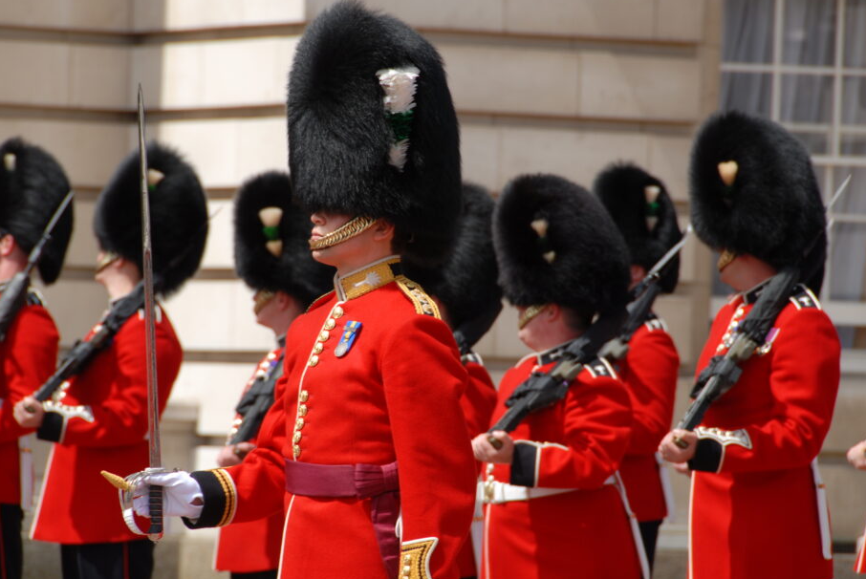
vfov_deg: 4.1
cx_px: 410
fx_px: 8163
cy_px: 307
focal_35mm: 339
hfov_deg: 6.1
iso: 100
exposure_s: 1/250
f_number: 8
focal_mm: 200
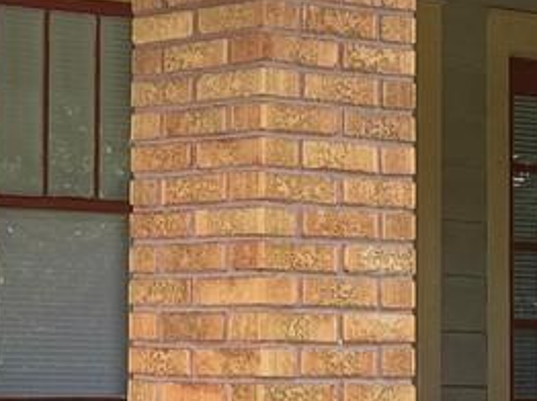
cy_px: 172
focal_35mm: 159
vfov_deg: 9.3
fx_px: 2464
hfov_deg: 12.3
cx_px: 55
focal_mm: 4.25
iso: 25
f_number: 1.8
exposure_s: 1/647
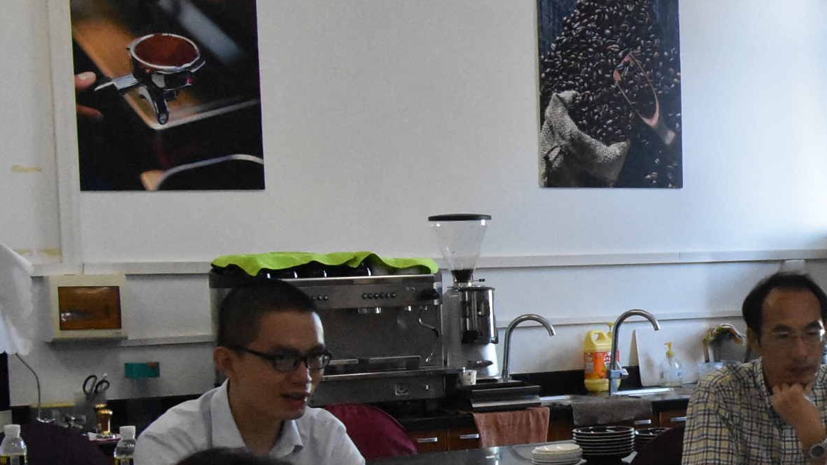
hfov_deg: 19.4
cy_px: 363
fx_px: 2258
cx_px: 1021
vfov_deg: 11.7
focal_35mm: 103
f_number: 8
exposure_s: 1/180
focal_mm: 26
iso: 7200
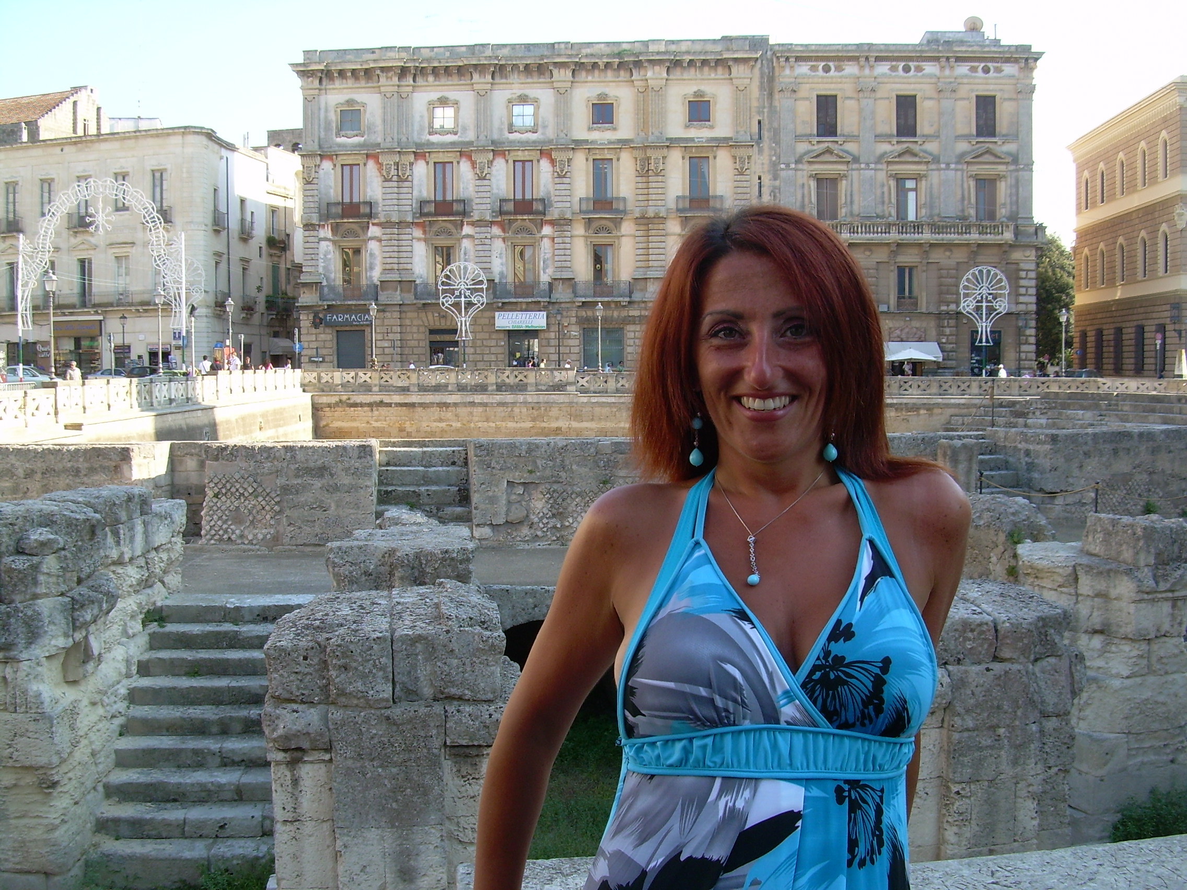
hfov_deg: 49.0
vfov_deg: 37.7
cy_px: 445
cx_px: 594
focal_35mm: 38
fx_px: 1303
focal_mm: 6.3
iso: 50
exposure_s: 1/105
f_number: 4.6
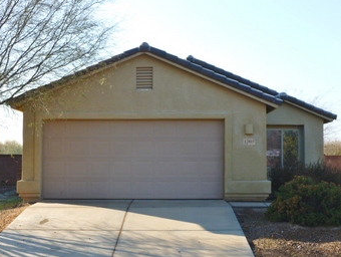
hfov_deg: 31.2
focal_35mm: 62
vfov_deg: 23.7
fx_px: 612
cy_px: 127
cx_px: 168
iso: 100
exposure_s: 1/250
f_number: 4.1
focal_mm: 10.9
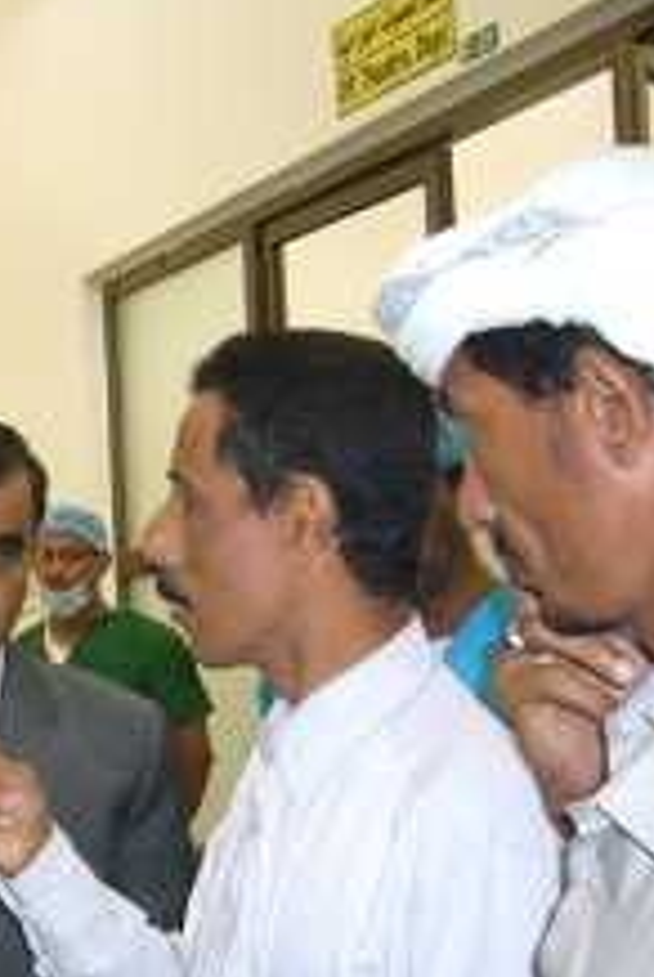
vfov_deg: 31.3
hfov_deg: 19.6
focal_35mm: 64
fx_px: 1738
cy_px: 592
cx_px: -193
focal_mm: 5.8
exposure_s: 1/30
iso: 125
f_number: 2.8
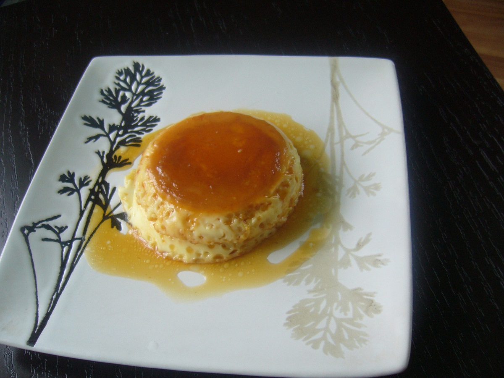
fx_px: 510
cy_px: 189
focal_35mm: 35
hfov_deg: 52.6
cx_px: 252
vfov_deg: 40.7
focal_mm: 5.8
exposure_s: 1/15
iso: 100
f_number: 2.8
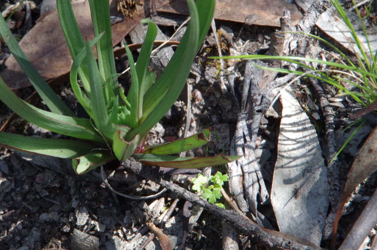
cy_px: 105
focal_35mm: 334
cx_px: 117
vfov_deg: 4.1
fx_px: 3490
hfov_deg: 6.2
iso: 800
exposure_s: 1/100
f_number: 14
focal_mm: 135
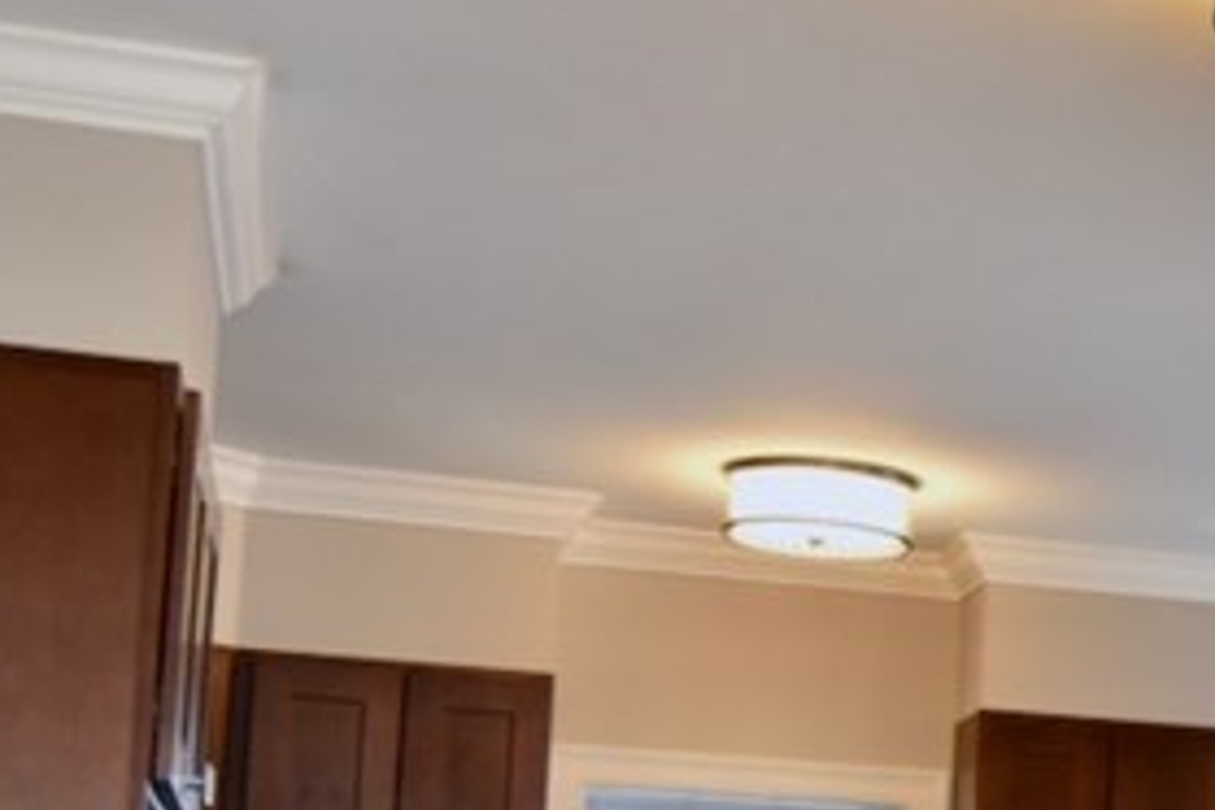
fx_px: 2970
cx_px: 1407
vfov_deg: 15.2
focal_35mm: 88
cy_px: 838
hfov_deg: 21.7
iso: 800
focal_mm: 16
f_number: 5.6
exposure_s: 1/125
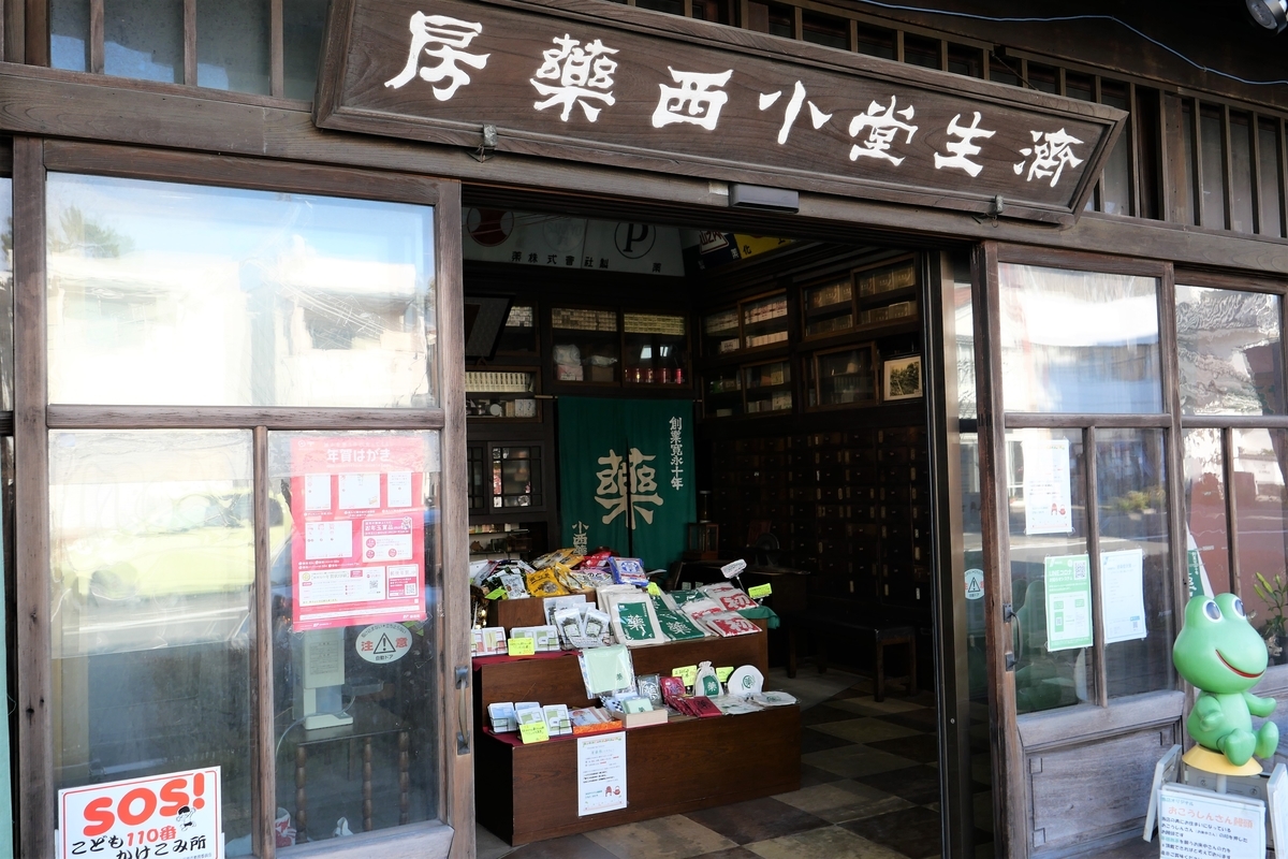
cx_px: 644
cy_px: 430
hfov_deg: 60.3
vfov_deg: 42.3
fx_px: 1109
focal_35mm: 31
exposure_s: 1/200
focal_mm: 15
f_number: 4
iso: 200
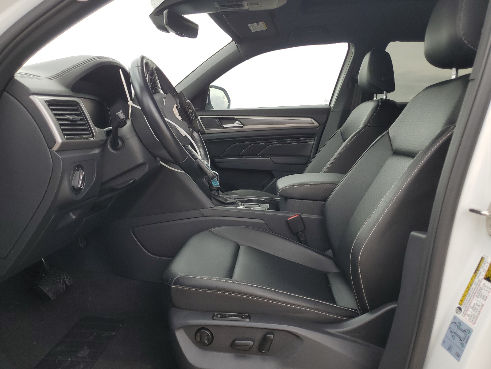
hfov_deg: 67.3
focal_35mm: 26
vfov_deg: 53.1
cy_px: 184
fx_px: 369
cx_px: 246
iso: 50
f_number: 1.5
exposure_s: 1/400
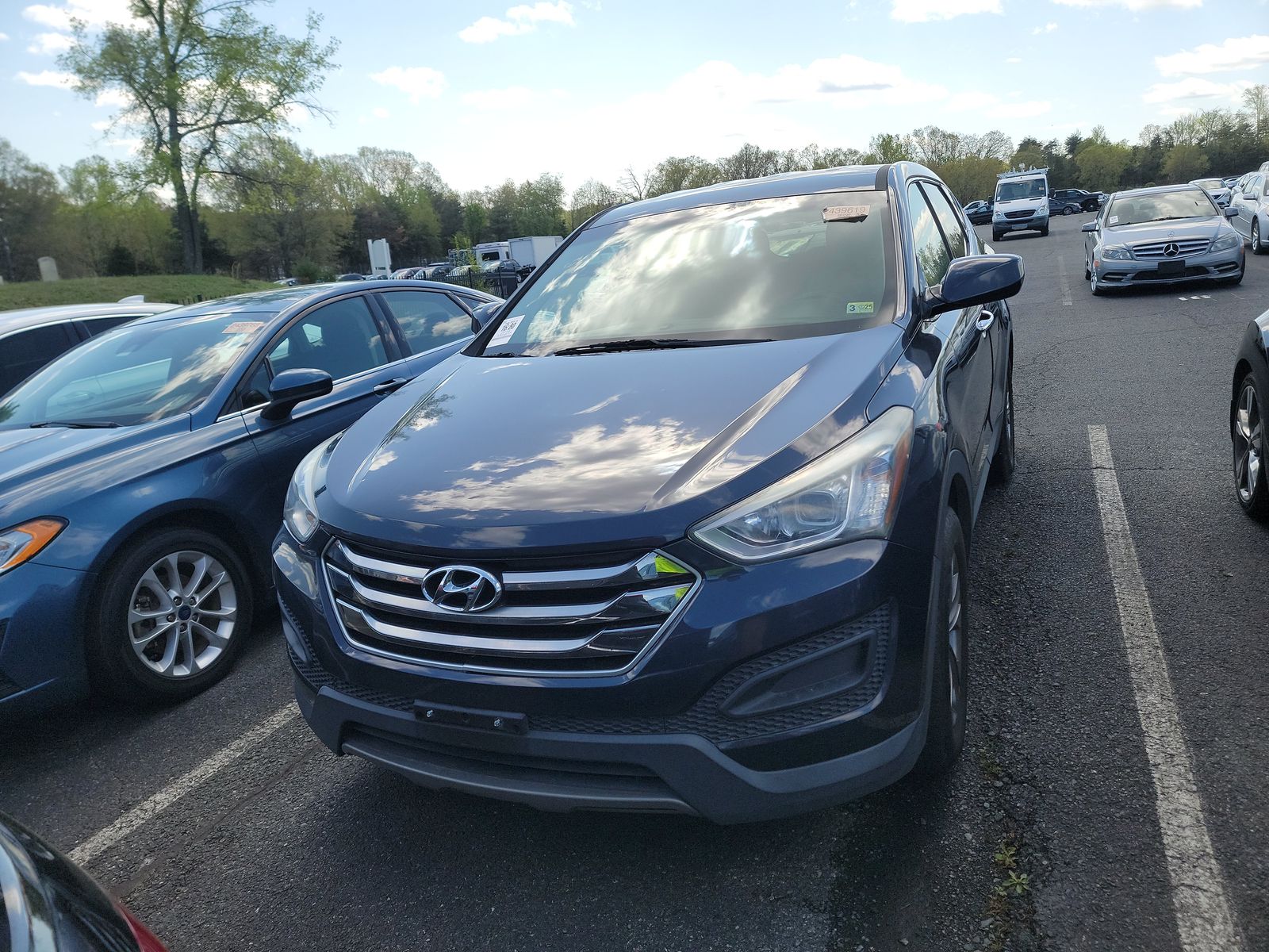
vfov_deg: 56.8
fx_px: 880
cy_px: 476
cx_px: 634
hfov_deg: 71.6
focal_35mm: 24
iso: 50
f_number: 1.8
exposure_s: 1/599
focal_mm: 6.7
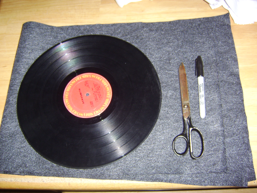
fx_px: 230
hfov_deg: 58.4
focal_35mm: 31
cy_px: 96
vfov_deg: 45.4
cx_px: 128
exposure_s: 1/30
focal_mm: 8.13
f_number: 2.7
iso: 141
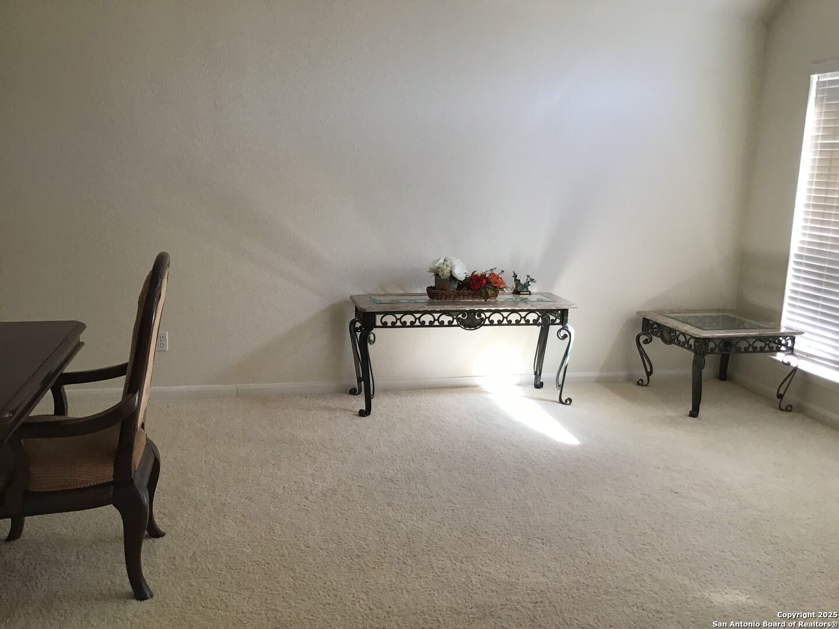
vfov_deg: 45.4
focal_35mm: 31
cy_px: 314
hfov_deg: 58.4
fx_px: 751
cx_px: 420
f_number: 2.4
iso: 32
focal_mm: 3.3
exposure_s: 1/40
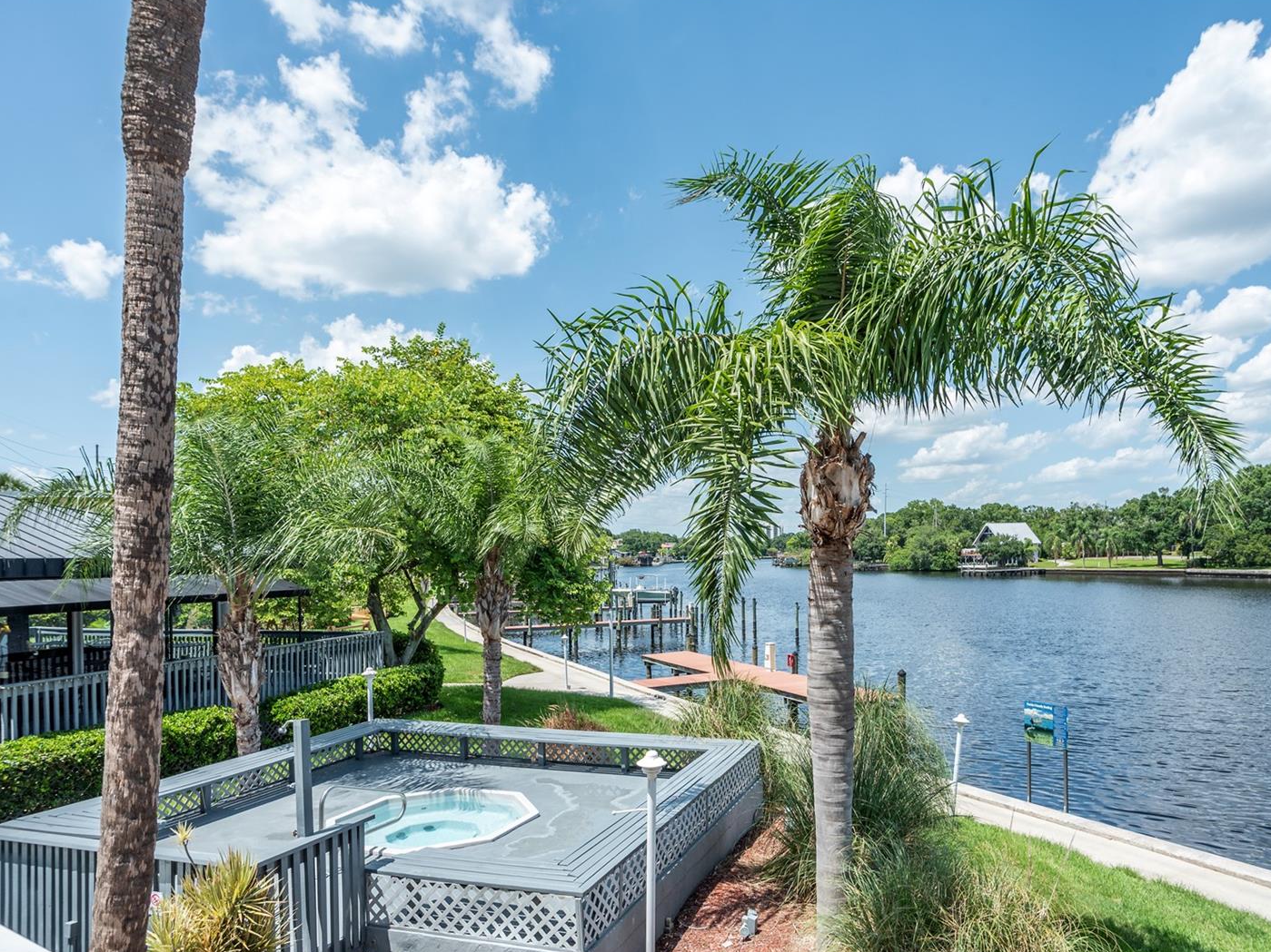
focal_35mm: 22
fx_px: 808
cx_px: 639
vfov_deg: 61.1
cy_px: 473
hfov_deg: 76.4
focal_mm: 20
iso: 320
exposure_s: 1/320
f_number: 11
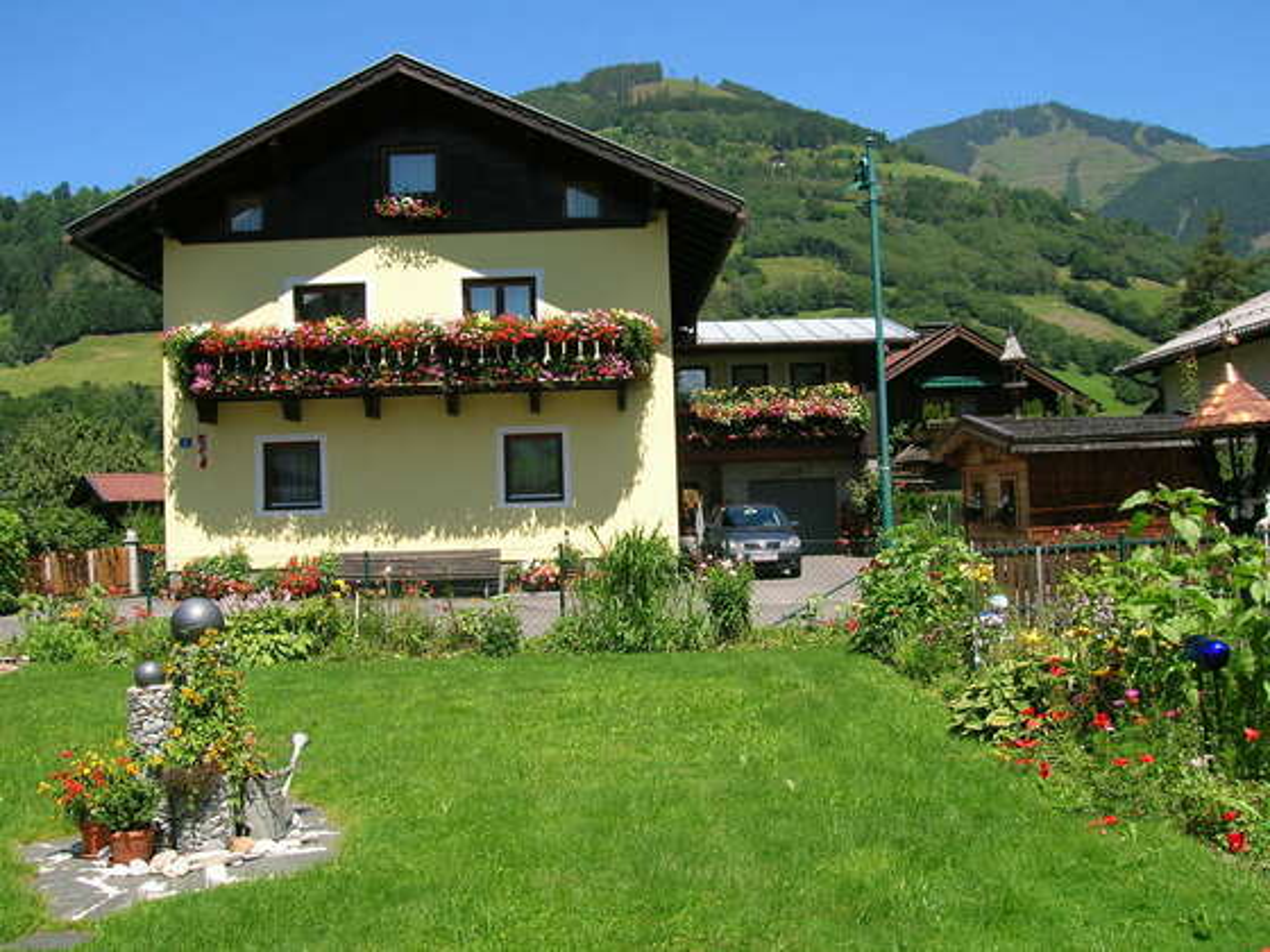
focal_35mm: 34
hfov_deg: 54.0
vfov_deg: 41.8
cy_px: 476
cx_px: 635
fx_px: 1247
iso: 50
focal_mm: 5.7
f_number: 4.9
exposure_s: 1/275
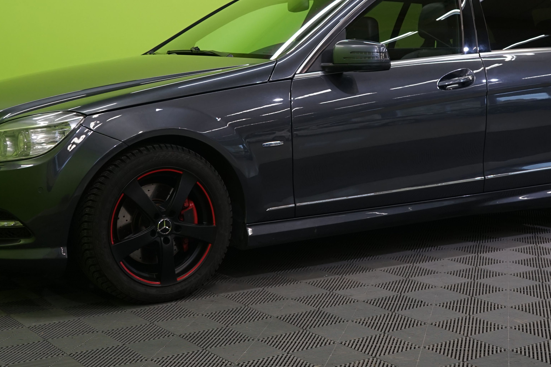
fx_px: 1071
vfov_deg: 19.3
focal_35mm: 70
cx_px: 297
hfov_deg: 28.8
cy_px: 89
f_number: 5.6
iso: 500
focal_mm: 36
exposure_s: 1/40
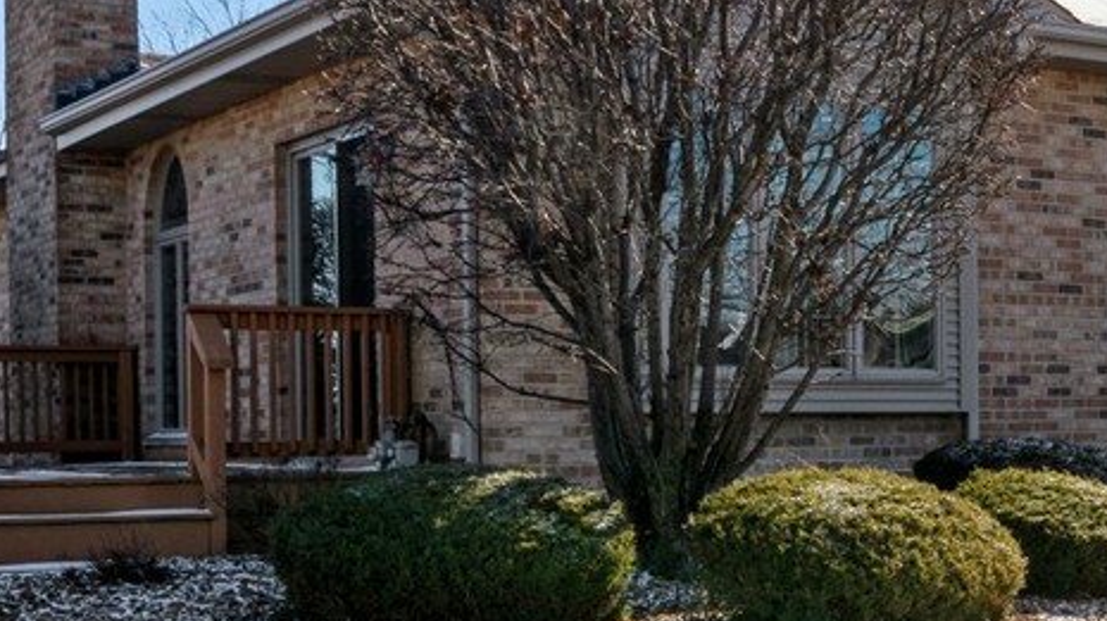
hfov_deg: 27.9
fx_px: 2142
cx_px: 999
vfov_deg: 16.5
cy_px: 428
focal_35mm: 73
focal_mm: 20
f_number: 11
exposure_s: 1/160
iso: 100
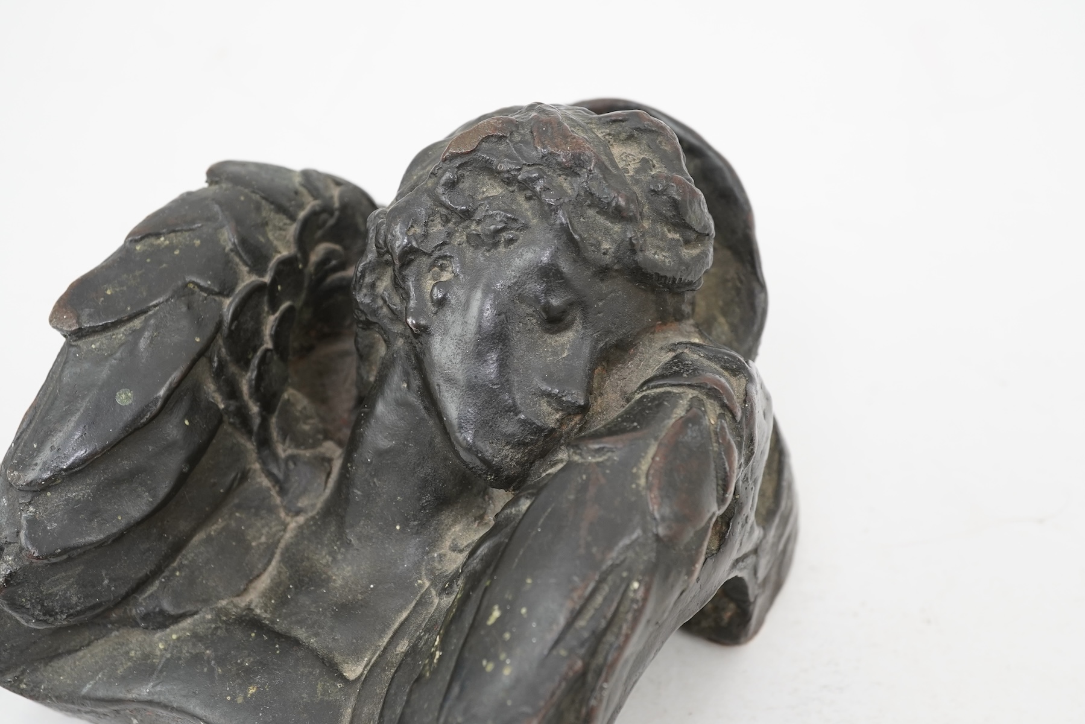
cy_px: 362
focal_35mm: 45
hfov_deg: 43.6
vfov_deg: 29.9
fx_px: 1356
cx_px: 542
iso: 1000
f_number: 6.3
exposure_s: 1/40
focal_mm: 30
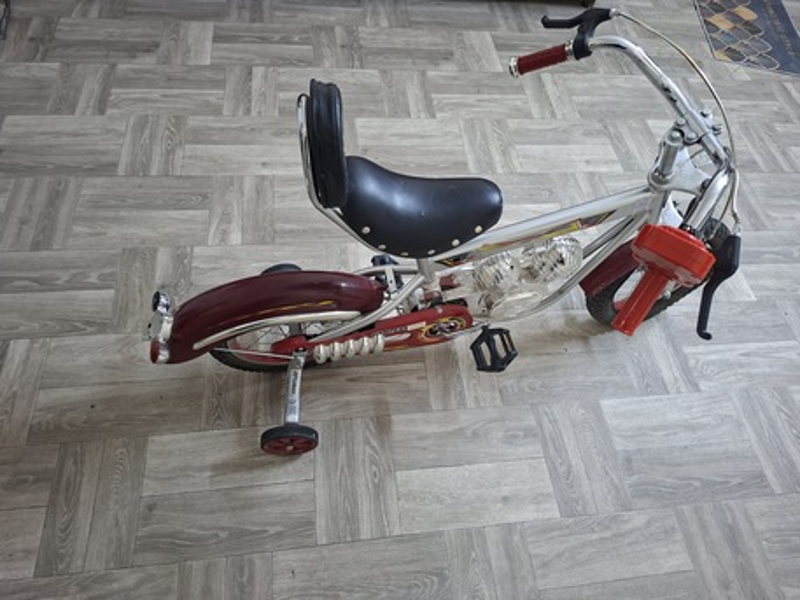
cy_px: 300
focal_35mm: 23
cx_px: 400
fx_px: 532
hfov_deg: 73.9
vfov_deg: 58.9
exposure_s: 1/24
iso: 400
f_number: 1.8
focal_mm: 5.54
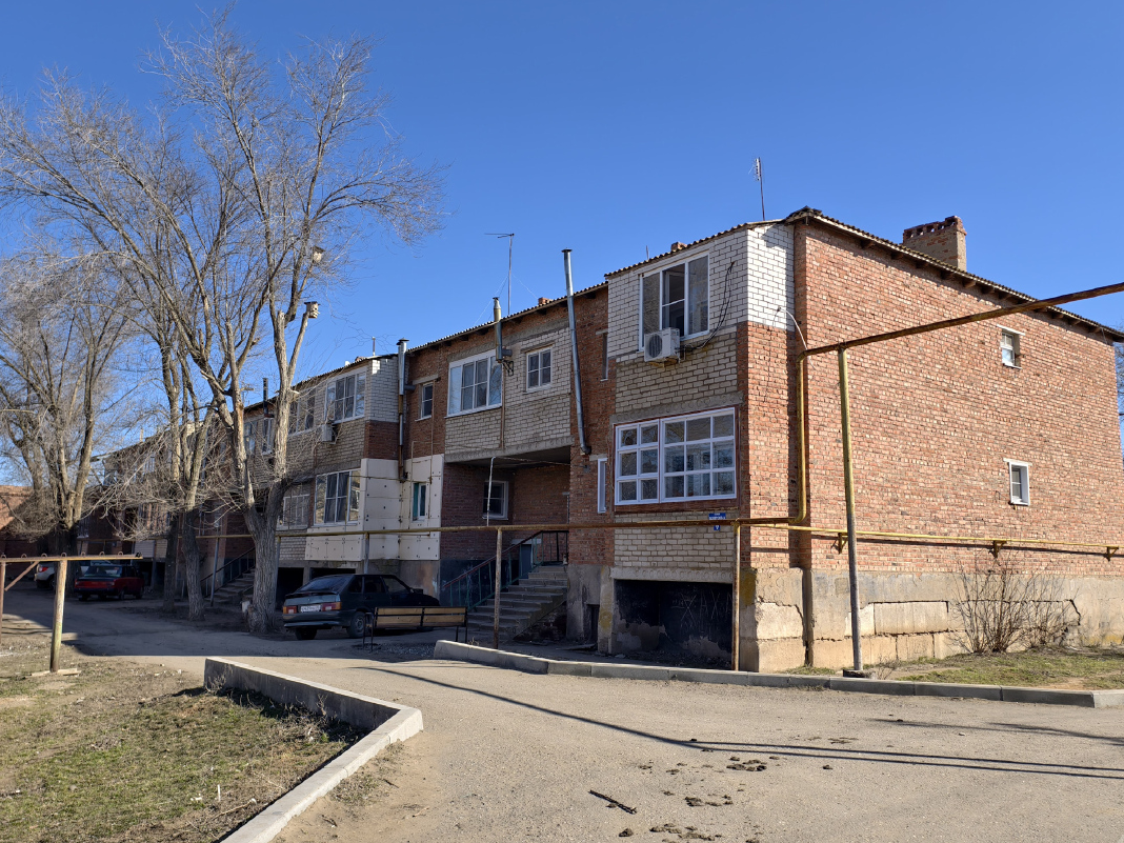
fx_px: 909
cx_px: 599
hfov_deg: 63.4
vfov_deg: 49.7
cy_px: 418
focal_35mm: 28
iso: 72
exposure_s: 1/1898
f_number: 1.57
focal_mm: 6.54
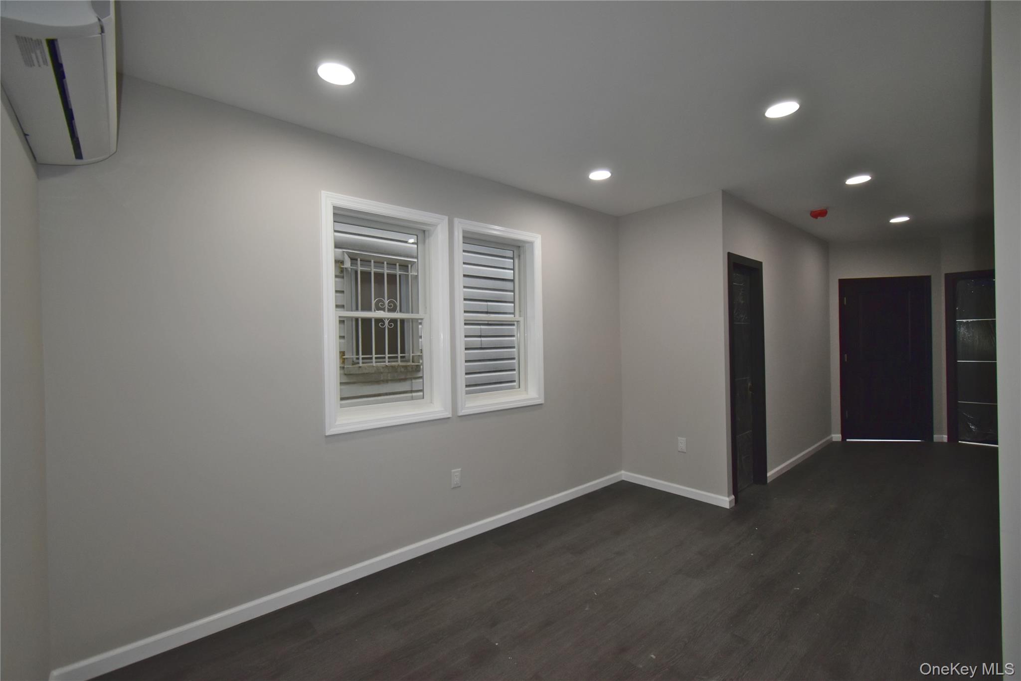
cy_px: 340
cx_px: 510
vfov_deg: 77.3
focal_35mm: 15
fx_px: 425
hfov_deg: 100.4
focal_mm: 10
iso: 720
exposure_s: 1/160
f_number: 4.5
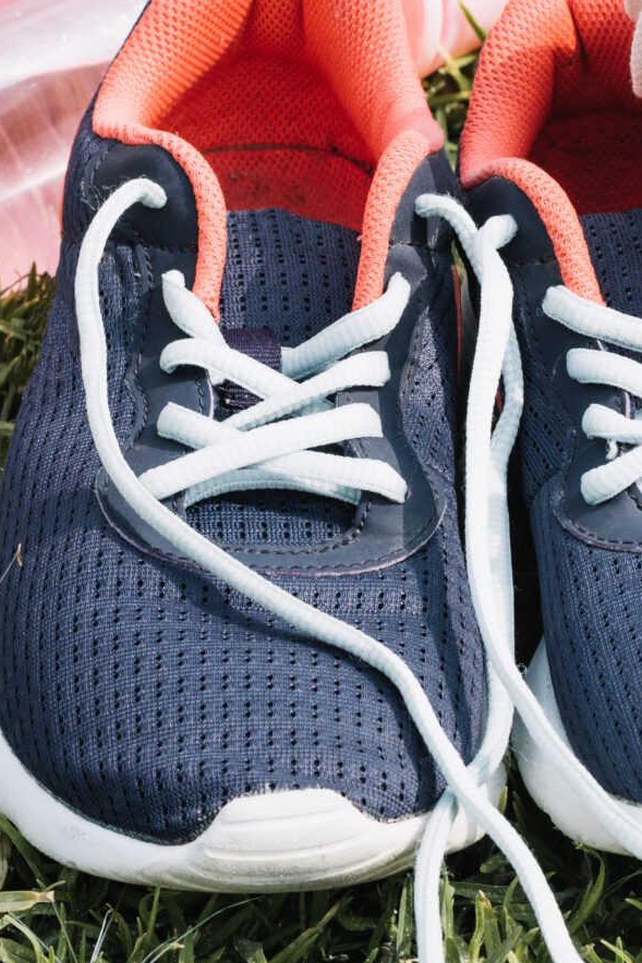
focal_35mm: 217
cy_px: 434
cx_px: 561
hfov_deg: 6.3
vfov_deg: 9.5
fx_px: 5807
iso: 100
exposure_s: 1/320
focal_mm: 50
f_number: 7.1
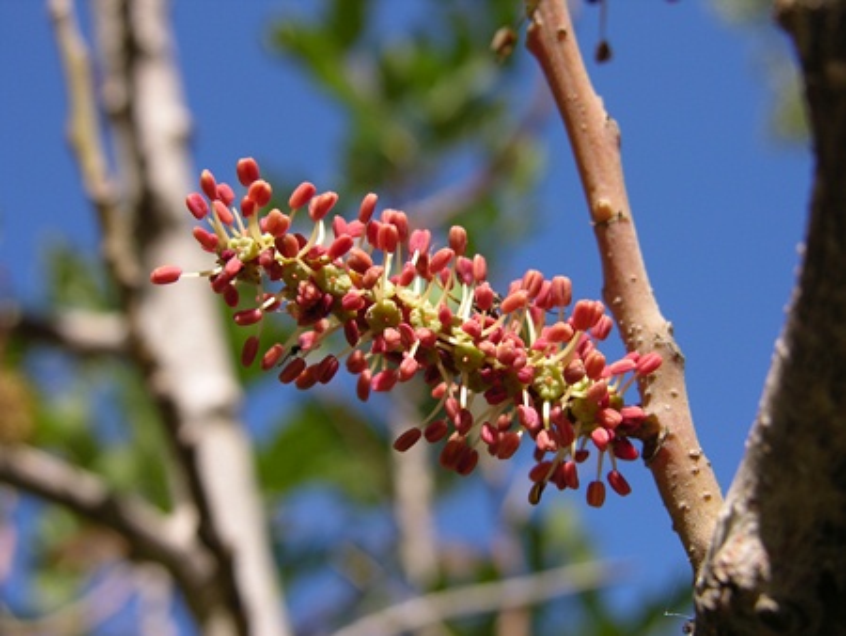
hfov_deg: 27.8
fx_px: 1712
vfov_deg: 21.0
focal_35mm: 70
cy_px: 318
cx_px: 423
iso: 50
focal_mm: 17.8
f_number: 5.2
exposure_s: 1/219
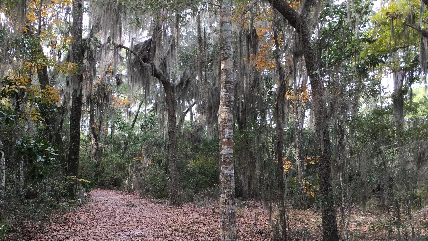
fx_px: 465
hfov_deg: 49.2
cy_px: 116
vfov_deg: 29.0
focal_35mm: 41
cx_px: 179
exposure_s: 1/120
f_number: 2.2
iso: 32
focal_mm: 4.15
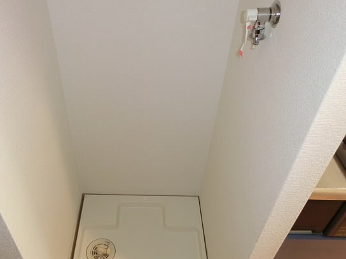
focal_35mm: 32
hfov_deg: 56.5
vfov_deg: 44.1
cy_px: 140
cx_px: 140
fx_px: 320
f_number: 3
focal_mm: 4.24
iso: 400
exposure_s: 1/60
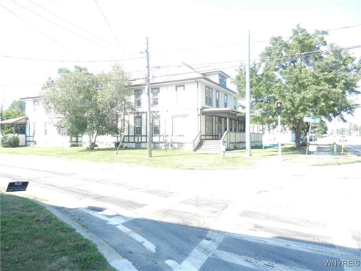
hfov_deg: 69.4
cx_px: 180
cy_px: 136
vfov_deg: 54.9
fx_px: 261
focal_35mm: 25
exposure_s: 1/250
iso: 160
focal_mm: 4.5
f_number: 3.5
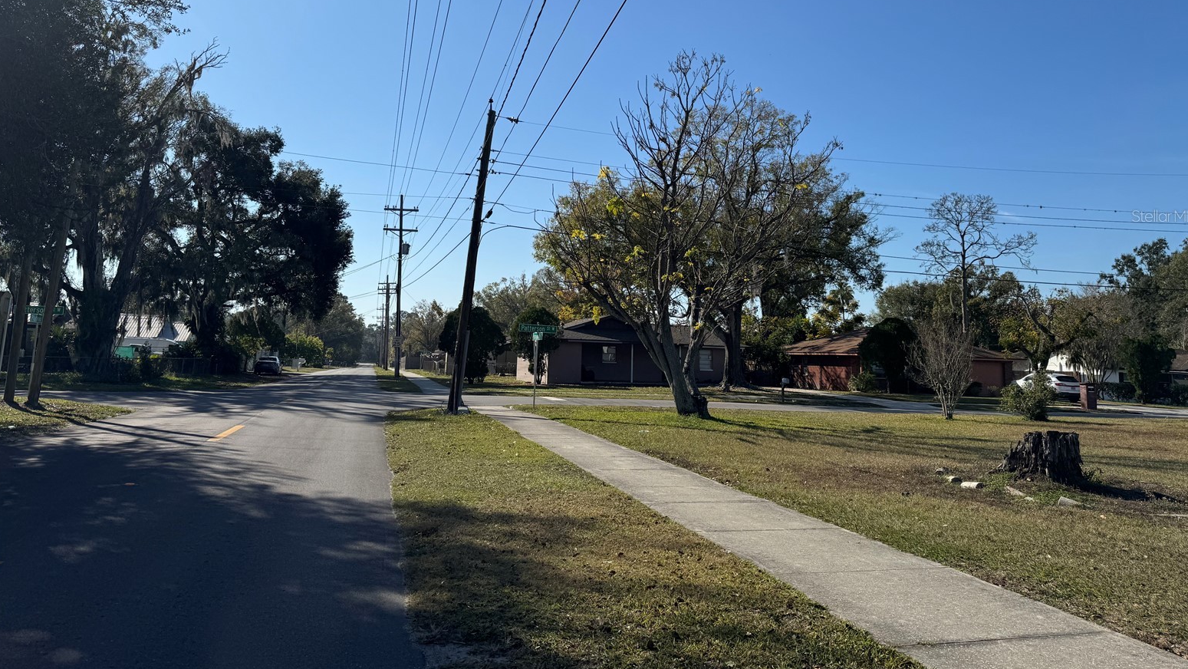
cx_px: 591
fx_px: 851
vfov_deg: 42.3
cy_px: 216
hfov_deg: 69.8
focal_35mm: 27
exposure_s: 1/7092
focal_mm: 6.76
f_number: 1.78
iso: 80
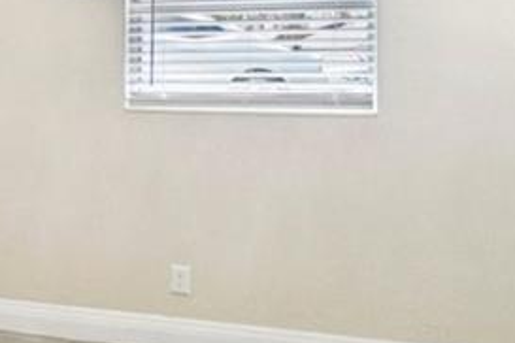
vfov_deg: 15.5
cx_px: -800
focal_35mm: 88
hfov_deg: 13.8
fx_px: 1259
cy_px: 119
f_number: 8
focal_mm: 10
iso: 400
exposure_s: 1/30
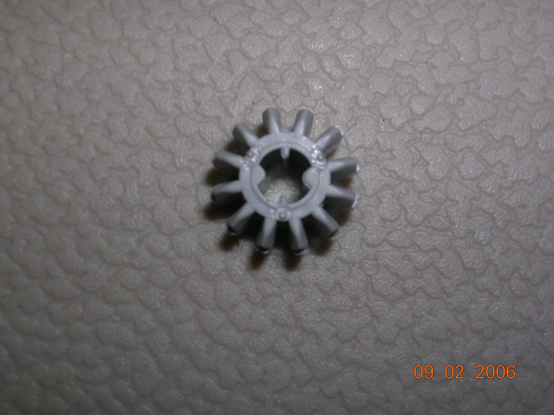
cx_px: 277
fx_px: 848
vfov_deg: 27.5
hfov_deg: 36.2
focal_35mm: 53
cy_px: 208
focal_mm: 8
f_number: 6.4
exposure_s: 1/60.1
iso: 50
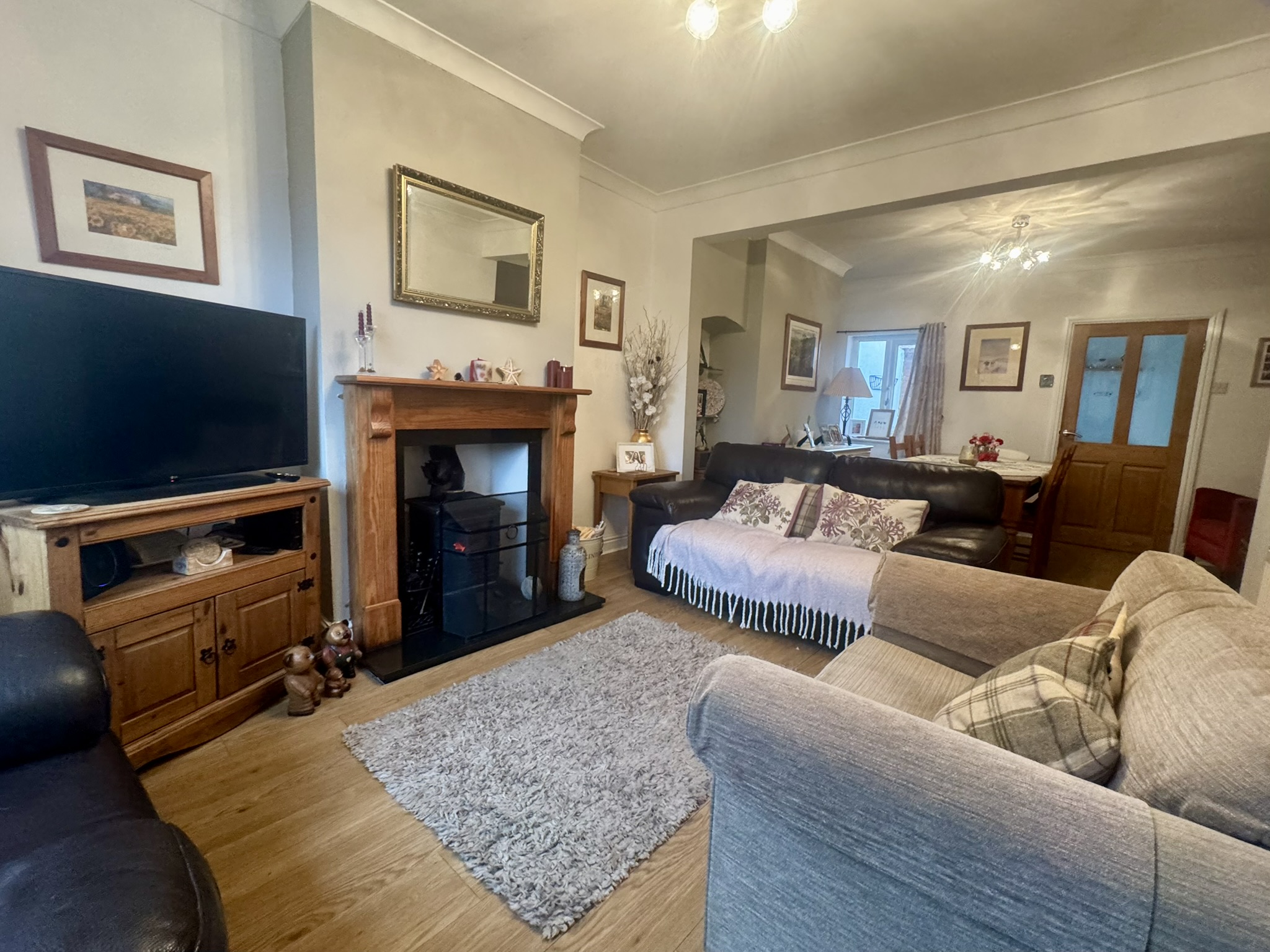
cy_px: 476
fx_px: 514
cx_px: 635
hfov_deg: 102.1
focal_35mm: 14
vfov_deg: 85.7
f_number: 2.2
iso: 640
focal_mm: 2.22
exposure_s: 1/50
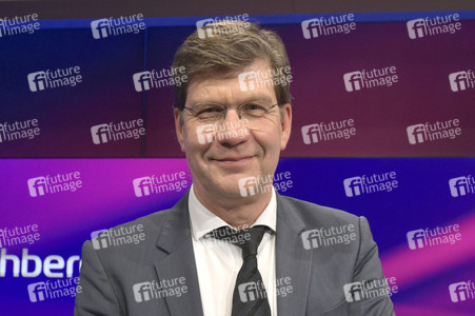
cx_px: 238
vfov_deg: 31.8
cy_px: 158
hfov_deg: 46.4
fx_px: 554
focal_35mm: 42
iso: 2000
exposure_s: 1/200
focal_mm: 42
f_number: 7.1
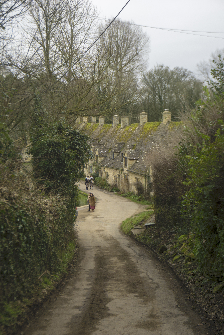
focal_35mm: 57
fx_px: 532
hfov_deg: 23.8
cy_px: 168
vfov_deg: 35.1
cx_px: 112
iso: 100
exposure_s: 1/160
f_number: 5.6
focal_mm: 38
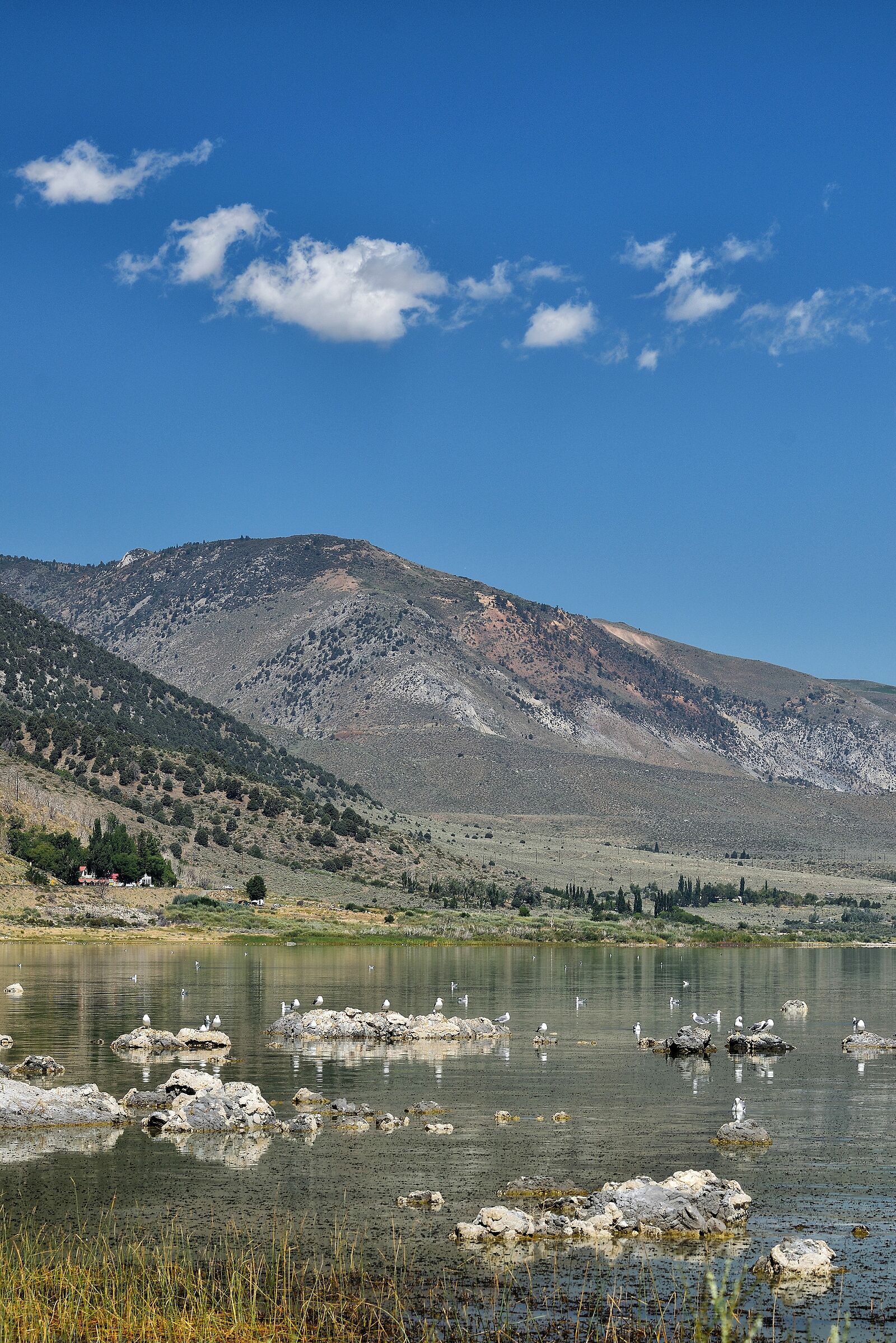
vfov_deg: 19.5
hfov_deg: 13.0
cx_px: 448
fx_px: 3920
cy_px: 672
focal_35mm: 105
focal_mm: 70
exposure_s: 1/50
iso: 100
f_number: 11
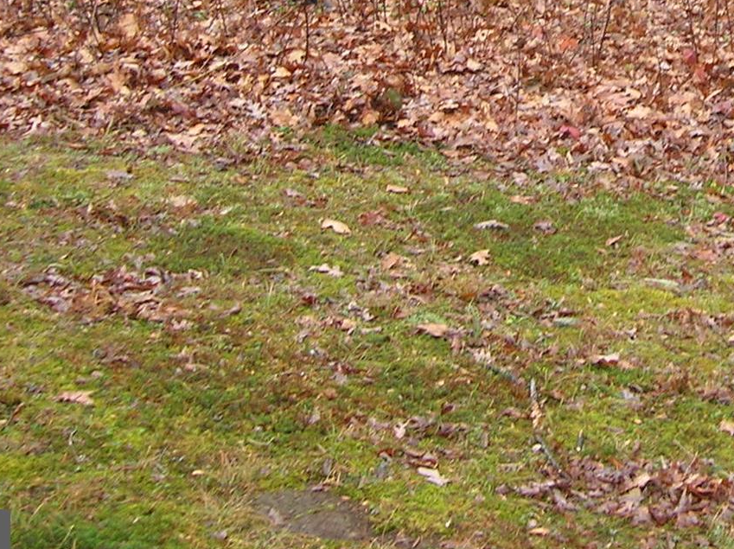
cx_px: 680
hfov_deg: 23.2
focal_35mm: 82
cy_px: -82
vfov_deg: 17.3
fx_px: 1737
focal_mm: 5.7
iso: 56
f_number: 2.9
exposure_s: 1/30
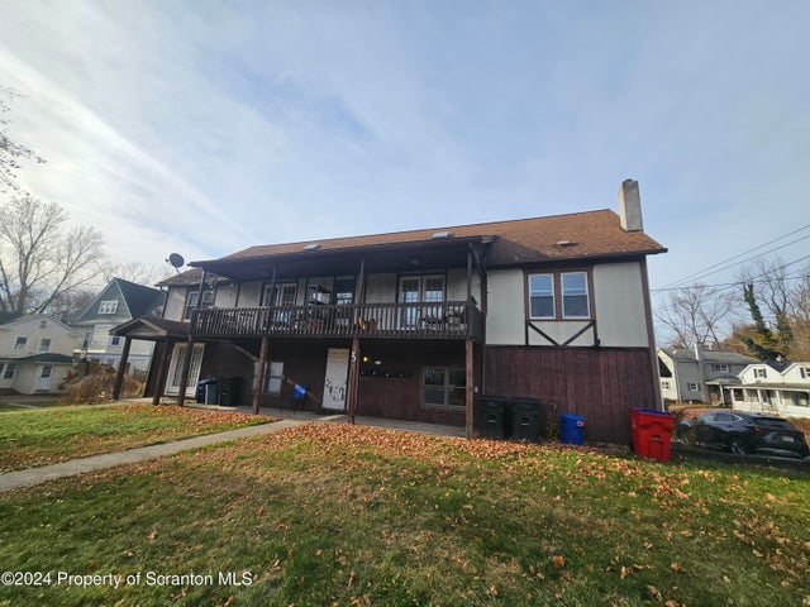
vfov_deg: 89.9
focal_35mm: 13
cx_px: 405
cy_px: 304
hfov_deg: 106.2
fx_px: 304
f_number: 2.2
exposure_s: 1/1761
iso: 50
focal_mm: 2.2
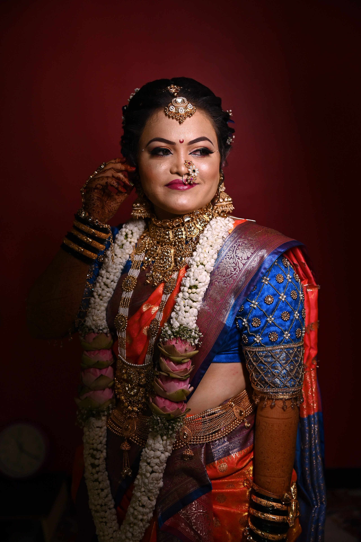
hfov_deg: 33.4
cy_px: 271
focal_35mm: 40
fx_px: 602
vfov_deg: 48.5
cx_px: 180
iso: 800
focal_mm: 40
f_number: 2.8
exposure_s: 1/200
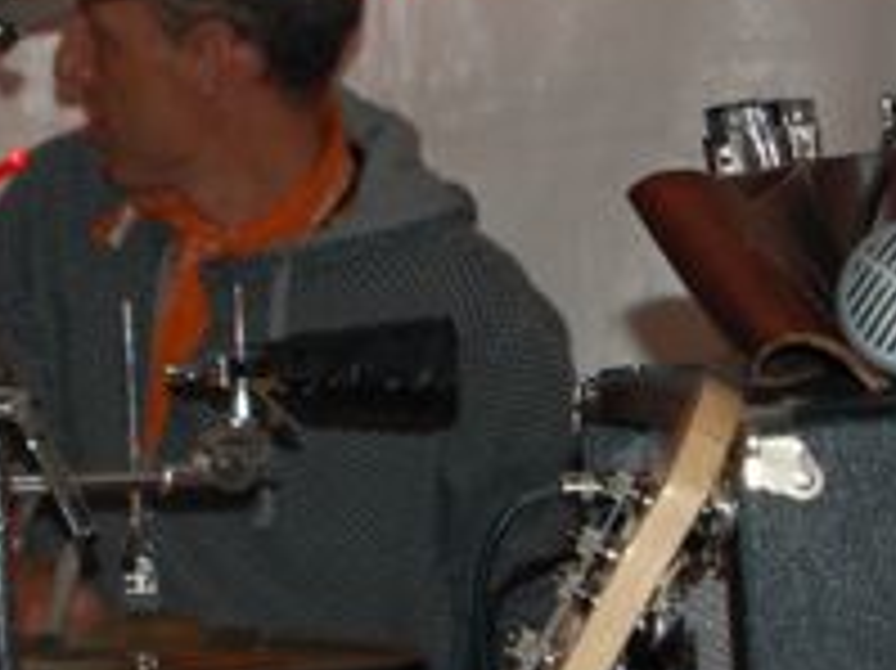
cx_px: 270
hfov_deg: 7.7
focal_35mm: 256
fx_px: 6611
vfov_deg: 5.8
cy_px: 99
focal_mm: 55
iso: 400
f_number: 5.6
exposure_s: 1/60
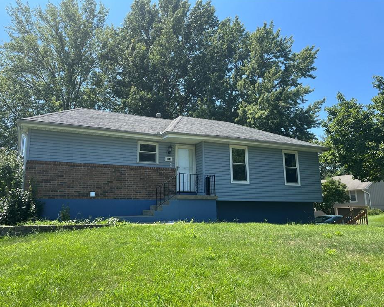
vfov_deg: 51.5
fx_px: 318
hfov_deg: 62.1
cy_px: 156
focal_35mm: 28
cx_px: 176
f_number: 1.6
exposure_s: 1/1497
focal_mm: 5.1
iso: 50
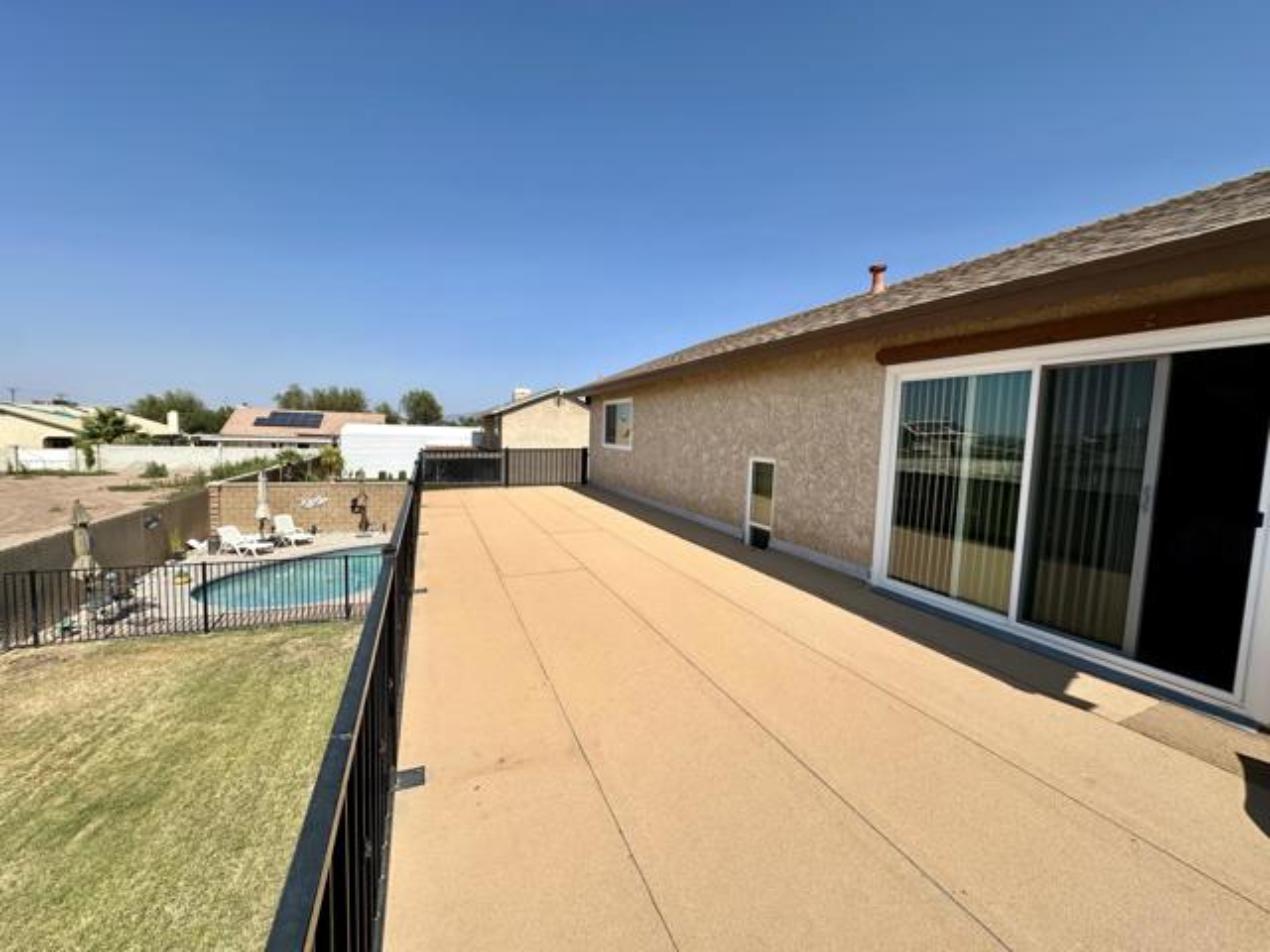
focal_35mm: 14
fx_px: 514
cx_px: 635
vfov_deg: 85.7
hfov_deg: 102.1
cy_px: 476
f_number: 2.2
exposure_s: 1/3300
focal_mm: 2.22
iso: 50
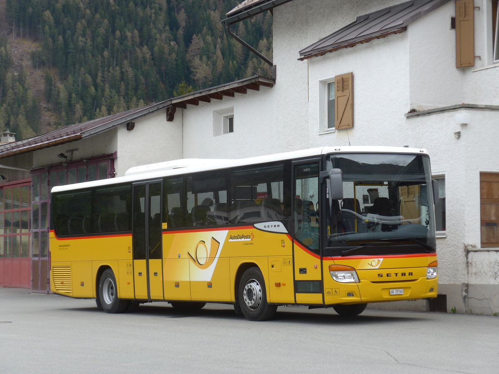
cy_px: 187
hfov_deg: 21.8
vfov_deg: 16.4
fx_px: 1297
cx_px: 250
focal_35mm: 90
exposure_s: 1/320
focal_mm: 18
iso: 80
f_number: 4.6
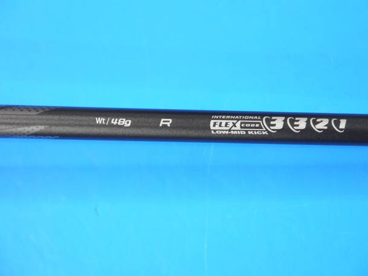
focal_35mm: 88
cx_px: 189
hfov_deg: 22.3
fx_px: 935
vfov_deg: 16.8
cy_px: 135
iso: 800
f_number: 5.6
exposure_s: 1/80
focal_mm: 42
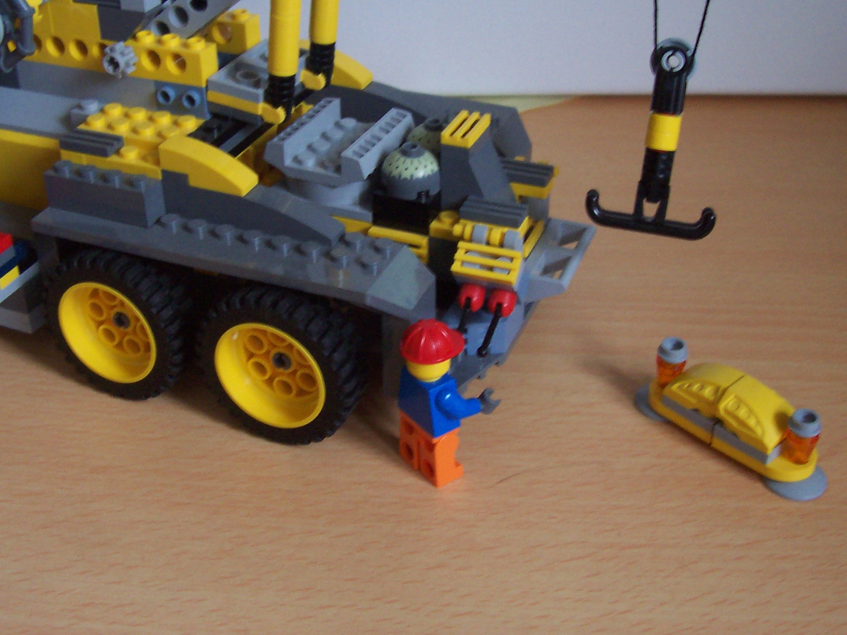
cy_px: 266
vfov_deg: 30.8
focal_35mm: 47
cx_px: 386
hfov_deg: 40.4
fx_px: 1150
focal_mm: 5.6
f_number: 2.8
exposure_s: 1/8
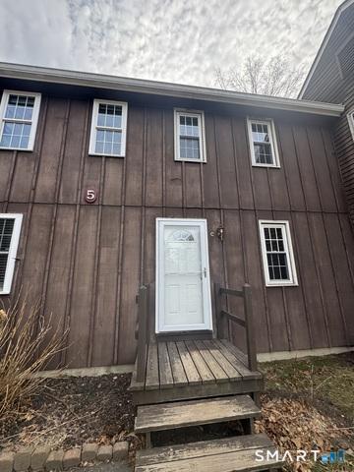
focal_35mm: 14
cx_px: 177
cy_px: 236
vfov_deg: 102.1
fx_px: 191
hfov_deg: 85.7
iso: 40
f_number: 2.2
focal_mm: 2.22
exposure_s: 1/210
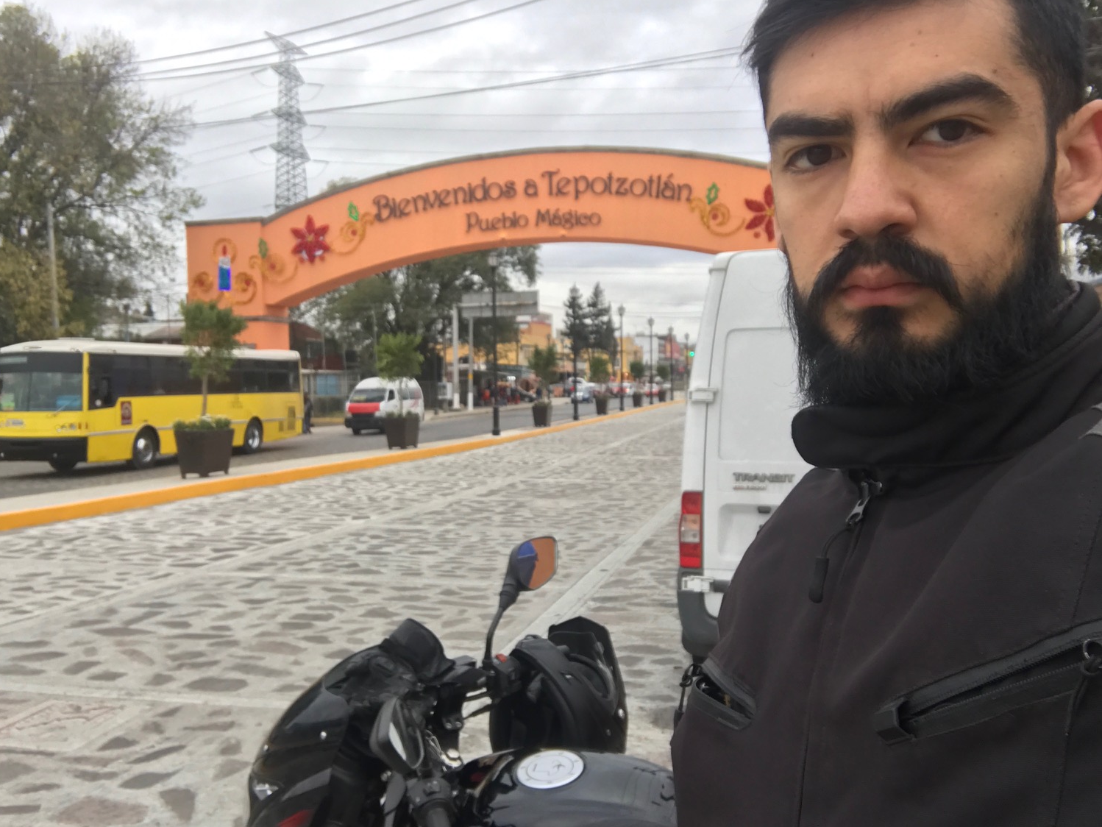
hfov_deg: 55.3
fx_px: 1051
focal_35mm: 33
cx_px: 535
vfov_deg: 43.0
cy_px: 419
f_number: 2.2
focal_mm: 2.87
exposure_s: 1/120
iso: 40
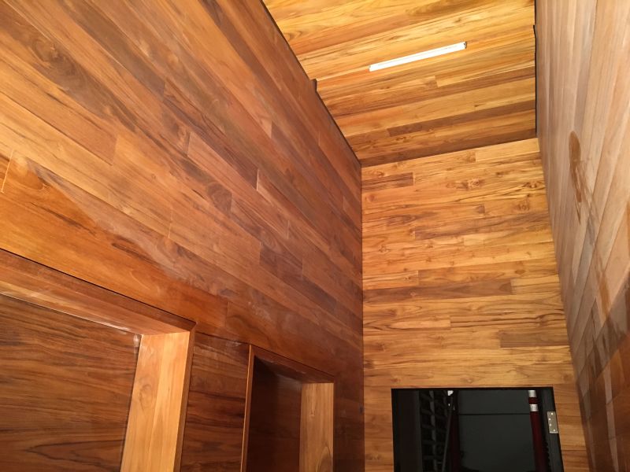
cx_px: 315
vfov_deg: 48.2
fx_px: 528
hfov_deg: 61.7
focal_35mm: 29
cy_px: 236
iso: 160
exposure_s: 1/30
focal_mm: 4.15
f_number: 2.2
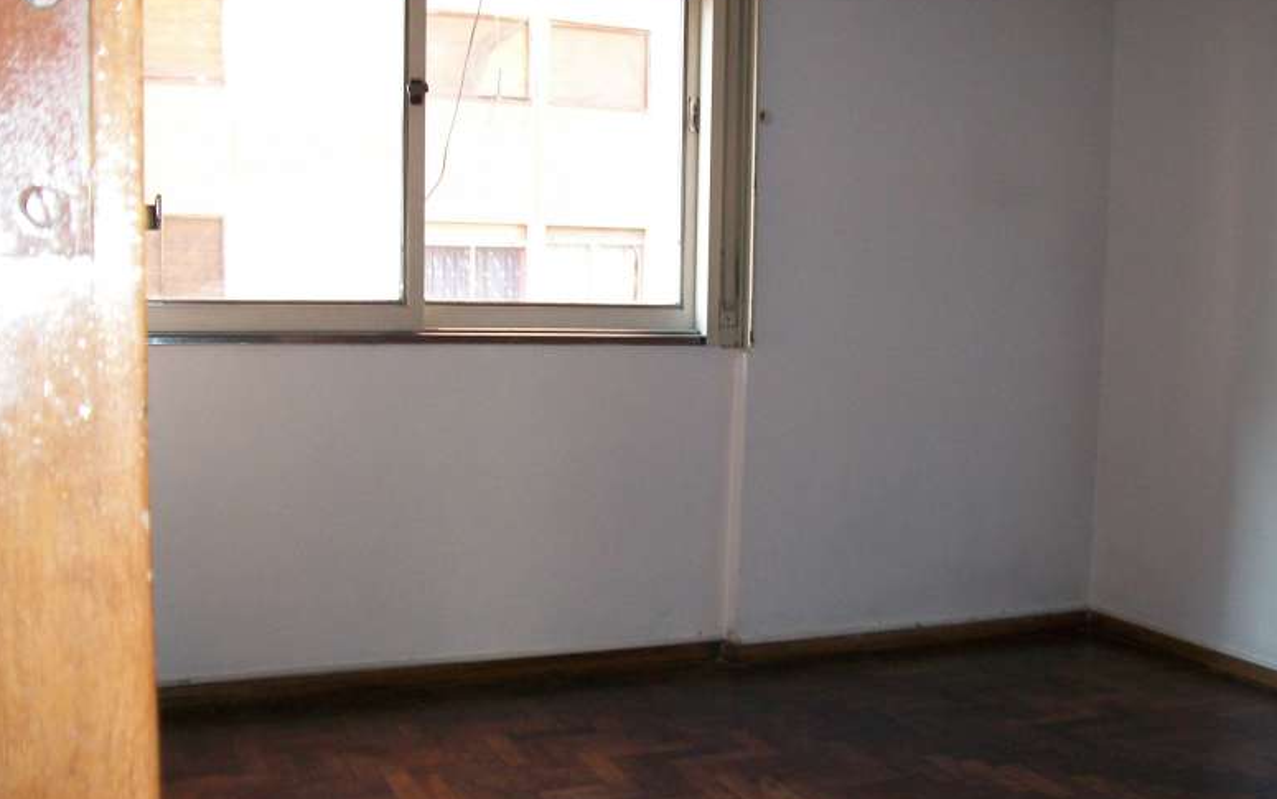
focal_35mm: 35
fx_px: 1219
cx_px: 649
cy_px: 443
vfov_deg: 36.3
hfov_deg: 55.3
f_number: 2.9
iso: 160
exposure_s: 1/40
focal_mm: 5.7
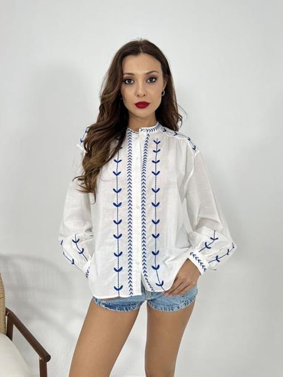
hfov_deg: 49.8
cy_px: 178
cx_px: 145
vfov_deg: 63.4
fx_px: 305
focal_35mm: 28
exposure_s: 1/100
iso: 40
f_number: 1.5
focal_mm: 5.7
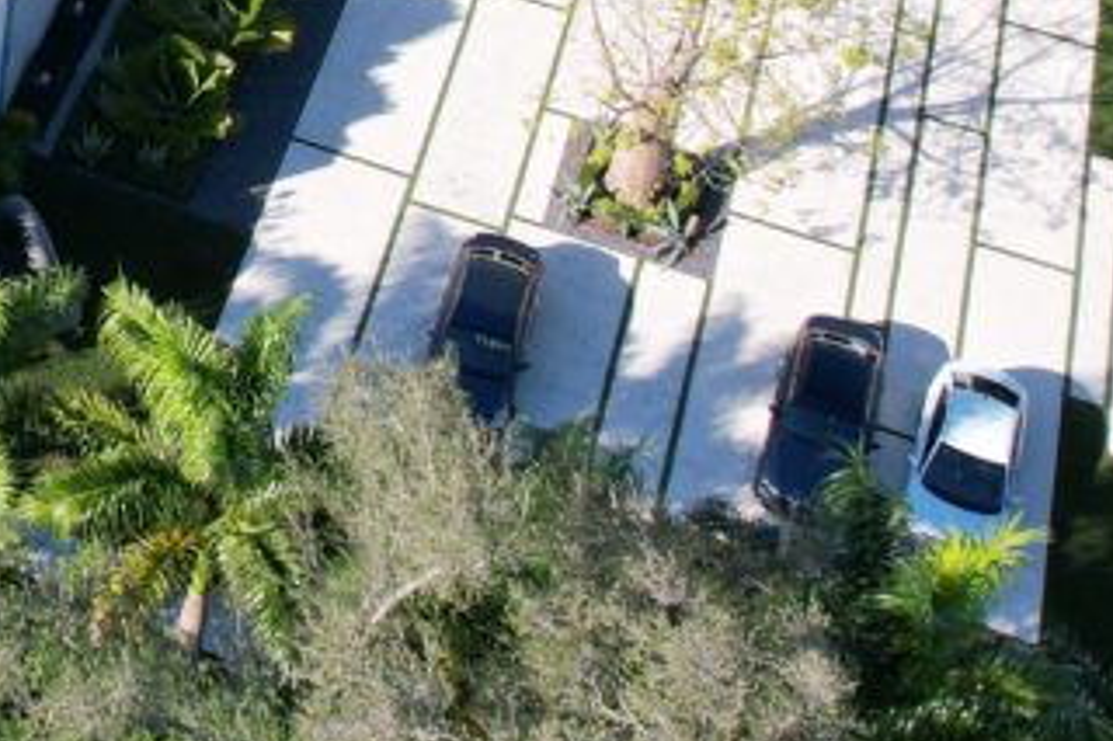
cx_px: -344
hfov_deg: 21.0
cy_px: -370
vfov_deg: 14.5
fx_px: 2719
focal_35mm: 88
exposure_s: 1/1250
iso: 100
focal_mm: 8.38
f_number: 2.8
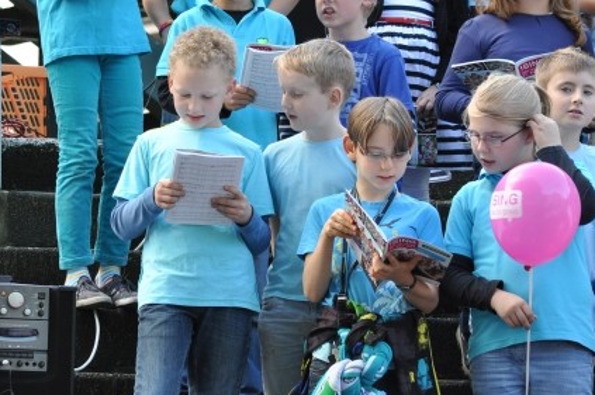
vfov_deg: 5.0
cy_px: 235
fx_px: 4507
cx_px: 219
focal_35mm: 273
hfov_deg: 7.6
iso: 280
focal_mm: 110
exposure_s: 1/100
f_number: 5.6
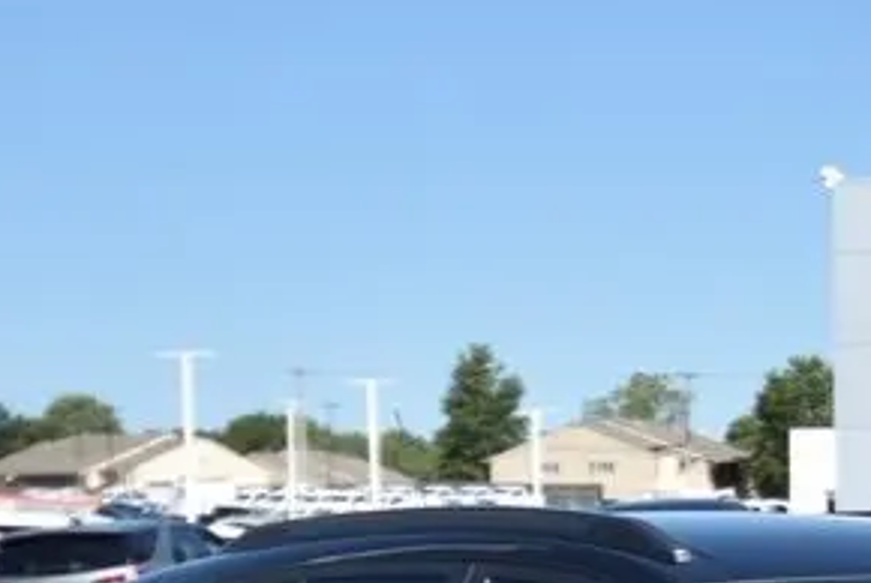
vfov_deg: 10.3
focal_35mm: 127
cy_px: 962
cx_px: 1098
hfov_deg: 15.4
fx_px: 3076
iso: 100
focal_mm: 24
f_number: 4.5
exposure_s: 1/640
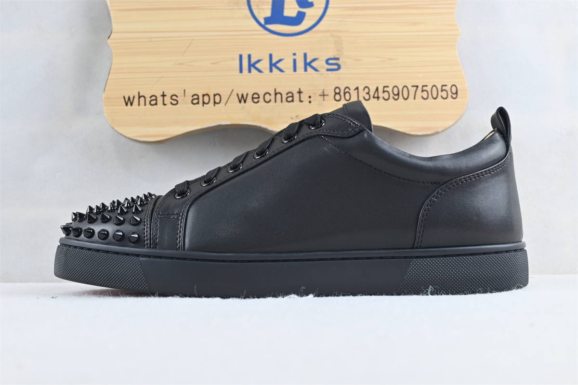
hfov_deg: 41.7
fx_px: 759
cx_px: 289
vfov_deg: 28.5
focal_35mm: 47
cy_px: 192
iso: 360
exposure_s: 1/80
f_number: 5
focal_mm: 31.5
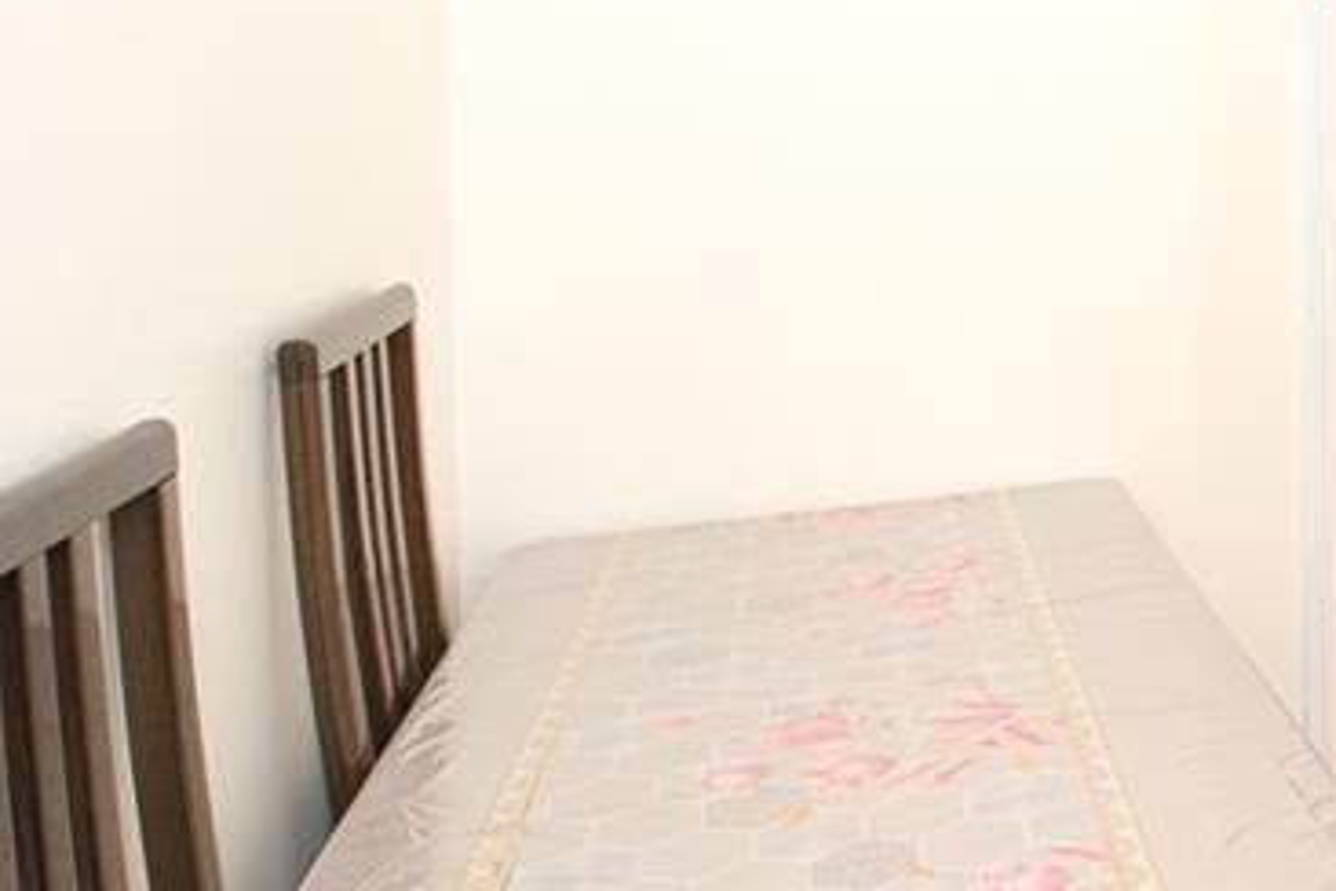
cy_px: 91
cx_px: 1519
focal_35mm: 42
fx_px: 1559
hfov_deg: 37.6
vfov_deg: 30.5
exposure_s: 1/40
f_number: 8
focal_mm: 10
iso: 1000
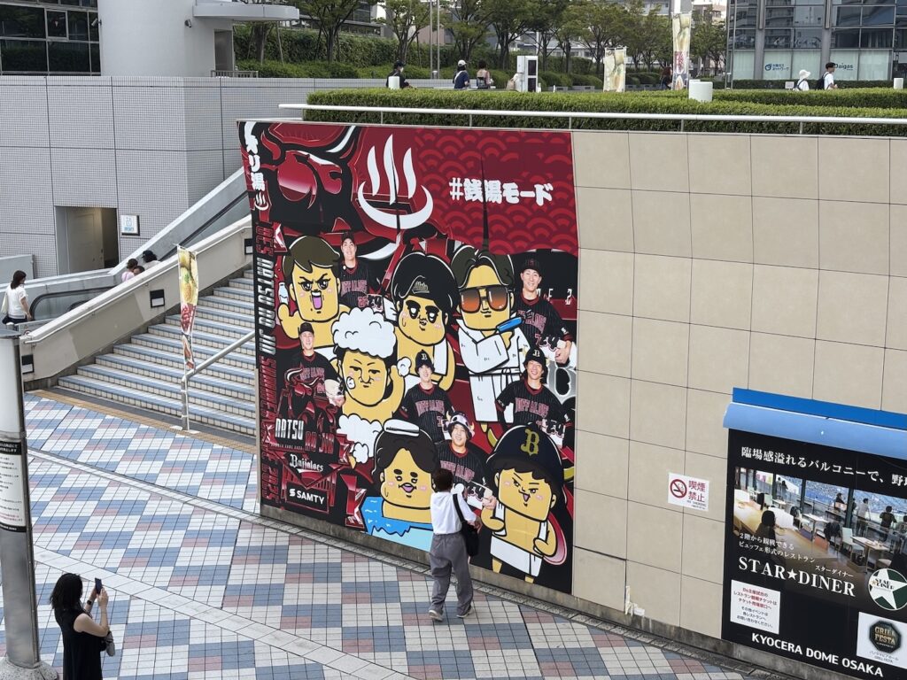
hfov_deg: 36.8
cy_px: 340
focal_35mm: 52
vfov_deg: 28.0
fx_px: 1362
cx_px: 454
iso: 40
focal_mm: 5.96
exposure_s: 1/243
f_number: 1.6
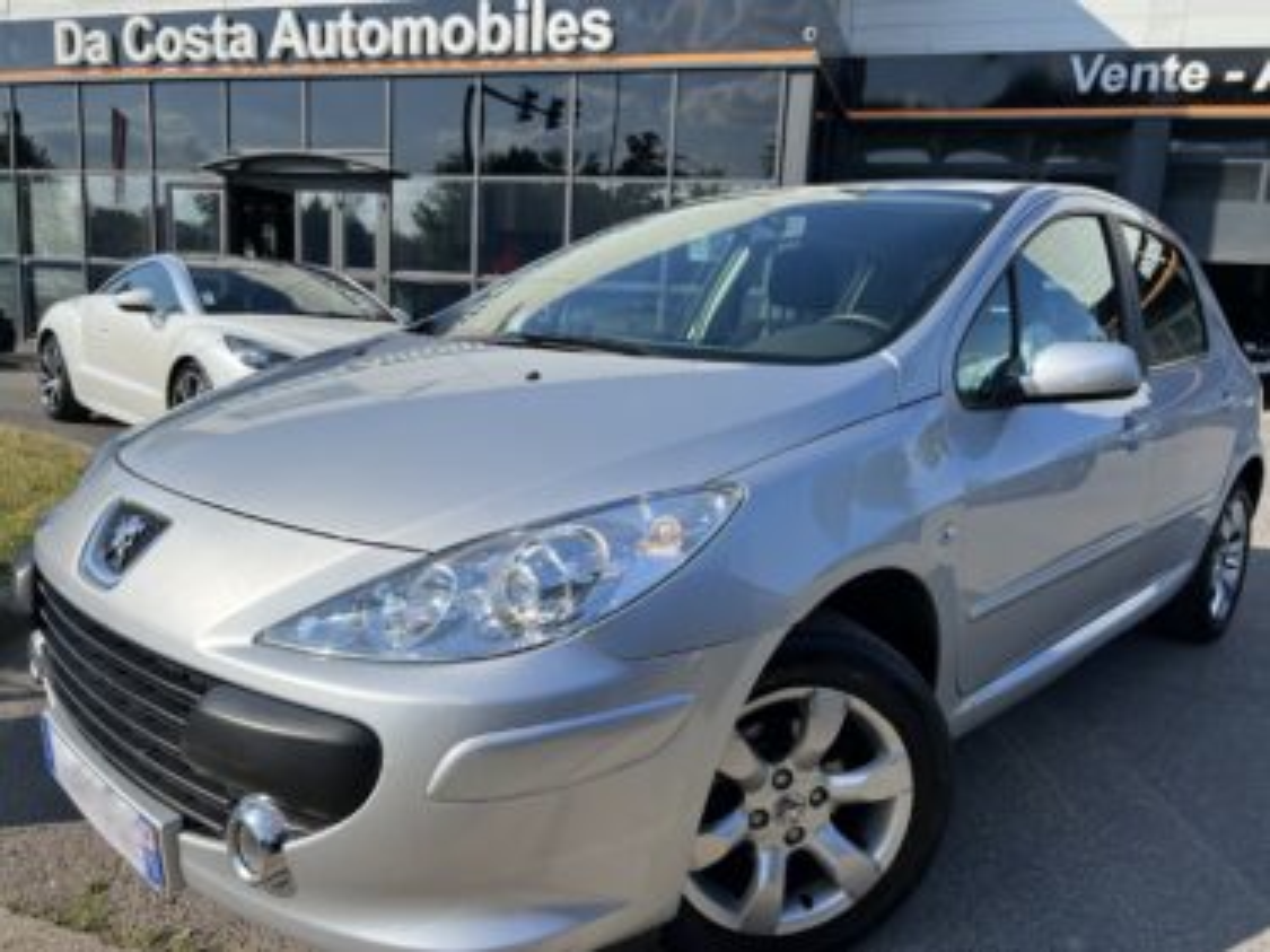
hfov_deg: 67.3
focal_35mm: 26
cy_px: 476
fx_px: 954
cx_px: 635
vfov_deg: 53.0
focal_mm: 5.7
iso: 50
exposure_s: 1/3571
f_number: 1.5
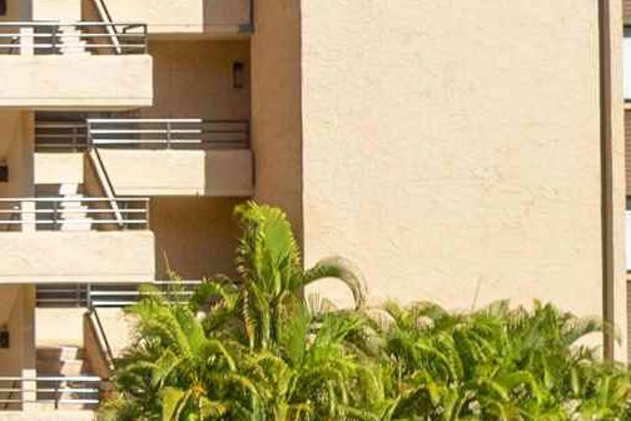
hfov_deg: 13.0
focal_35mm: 134
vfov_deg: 10.2
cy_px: 157
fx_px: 2349
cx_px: -682
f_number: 2.8
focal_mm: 8.38
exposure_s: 1/100
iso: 100
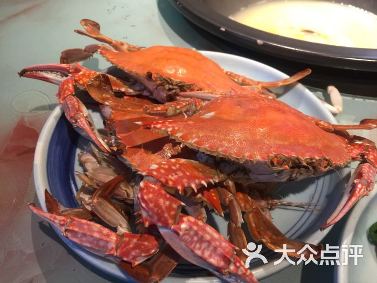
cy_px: 142
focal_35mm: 29
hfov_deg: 61.7
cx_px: 188
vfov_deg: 48.2
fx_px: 316
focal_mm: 4.15
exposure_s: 1/33
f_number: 2.2
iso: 50
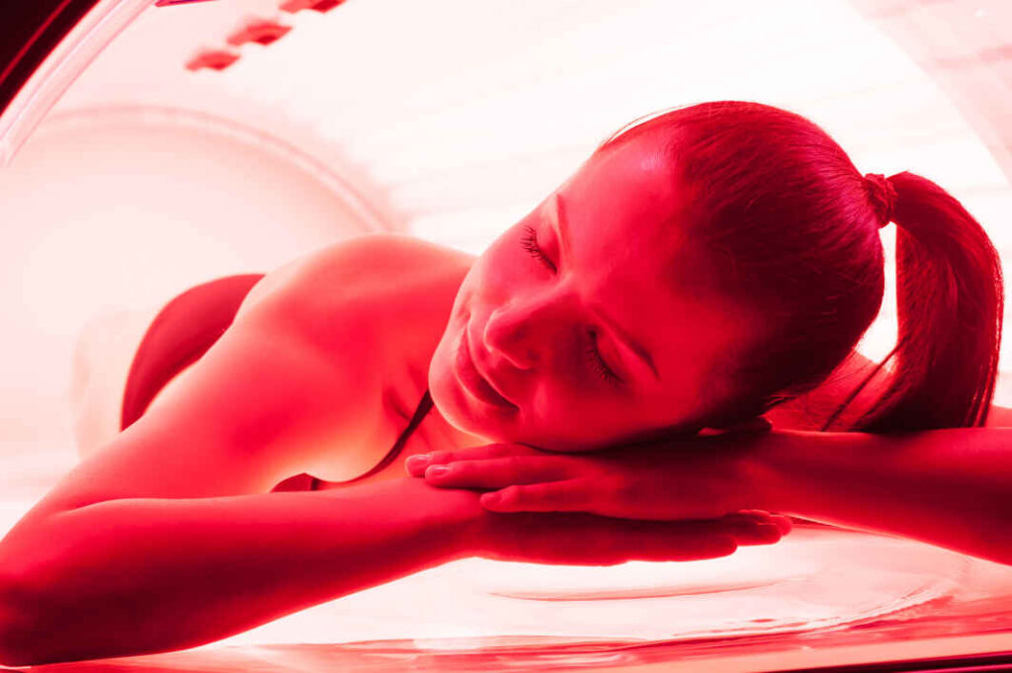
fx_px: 2387
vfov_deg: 16.0
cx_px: 506
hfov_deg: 23.9
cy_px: 336
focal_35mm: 85
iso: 200
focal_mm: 85
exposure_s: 1/200
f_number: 8
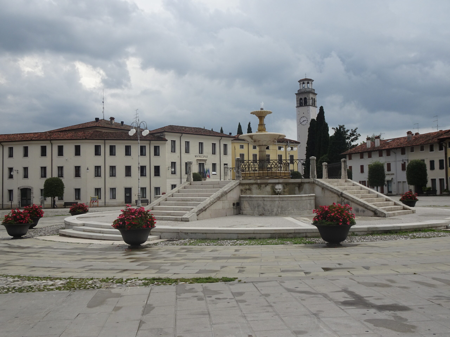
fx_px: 442
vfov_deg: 41.8
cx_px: 225
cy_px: 168
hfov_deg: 54.0
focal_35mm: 34
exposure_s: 1/800
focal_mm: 5.79
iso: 80
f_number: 4
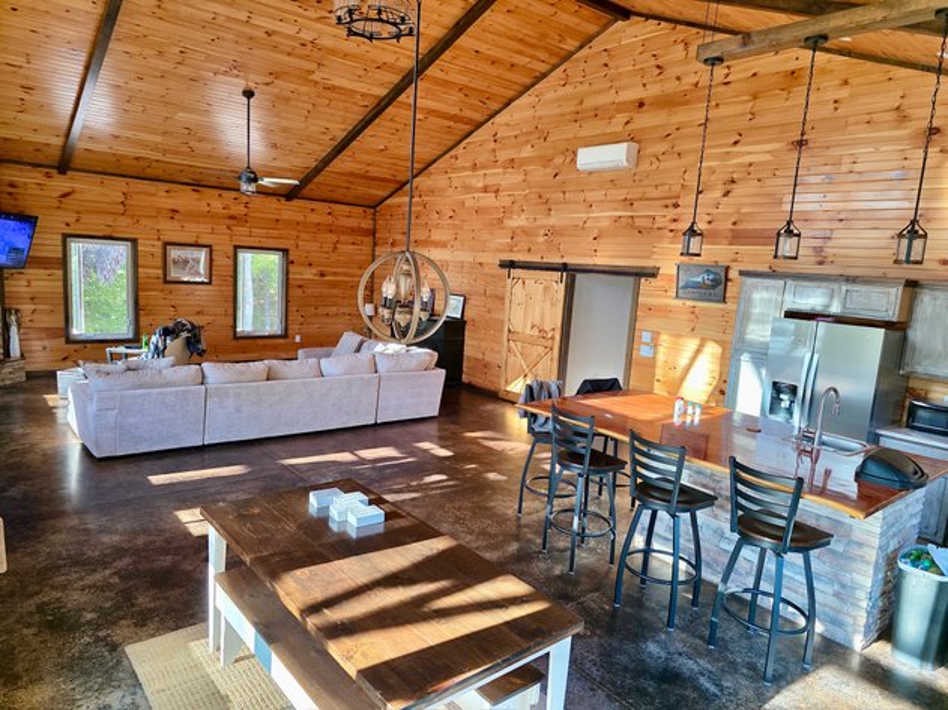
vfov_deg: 58.9
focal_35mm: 23
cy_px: 355
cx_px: 474
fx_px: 630
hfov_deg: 73.9
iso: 200
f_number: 1.7
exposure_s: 1/120
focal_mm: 6.3
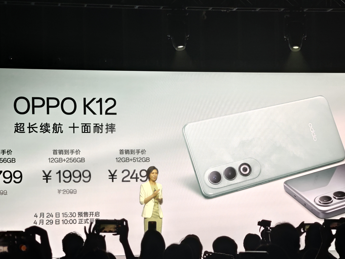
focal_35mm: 86
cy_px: 158
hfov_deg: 22.8
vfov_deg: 17.1
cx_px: 173
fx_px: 857
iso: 500
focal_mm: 9
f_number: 2
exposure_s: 1/100
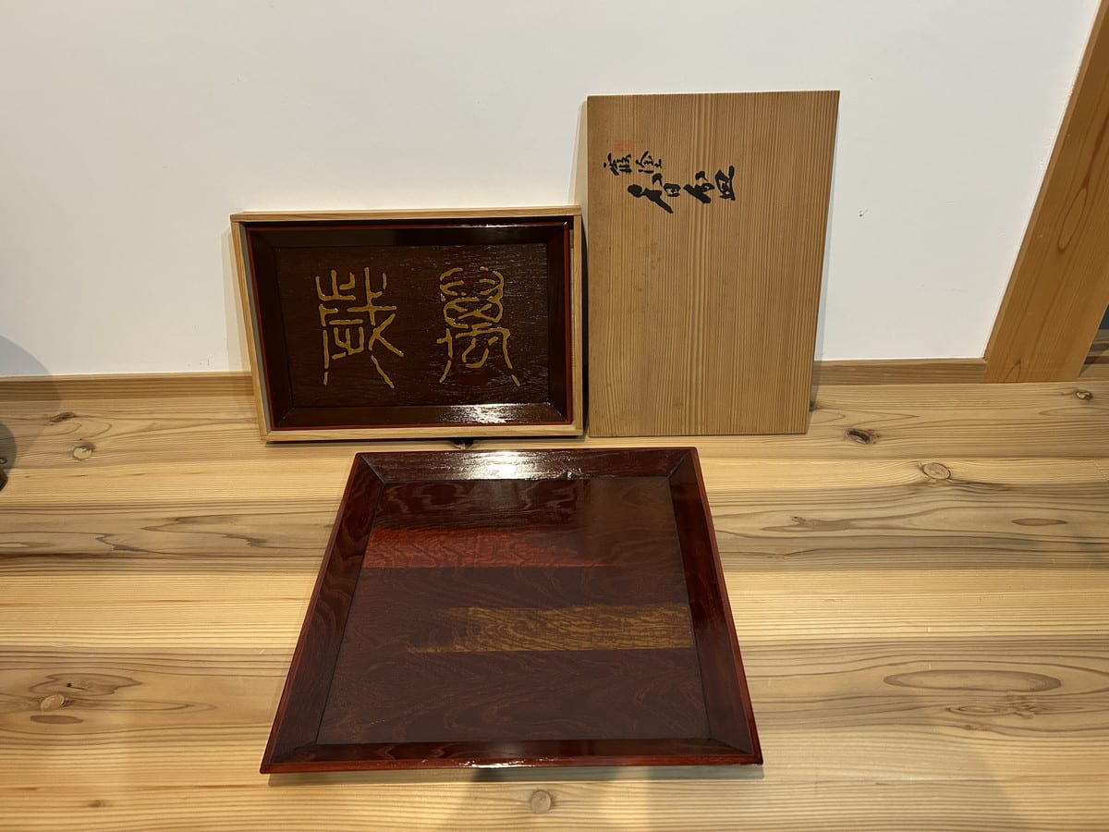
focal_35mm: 26
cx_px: 554
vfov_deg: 53.1
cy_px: 416
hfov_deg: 67.3
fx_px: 833
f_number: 1.5
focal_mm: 5.7
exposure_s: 1/60
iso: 250
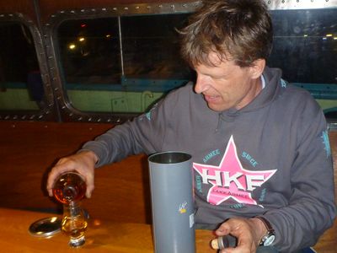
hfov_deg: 63.4
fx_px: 273
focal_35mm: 28
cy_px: 126
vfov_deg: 49.7
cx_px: 168
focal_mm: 4.9
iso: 400
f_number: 3.3
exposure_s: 1/8
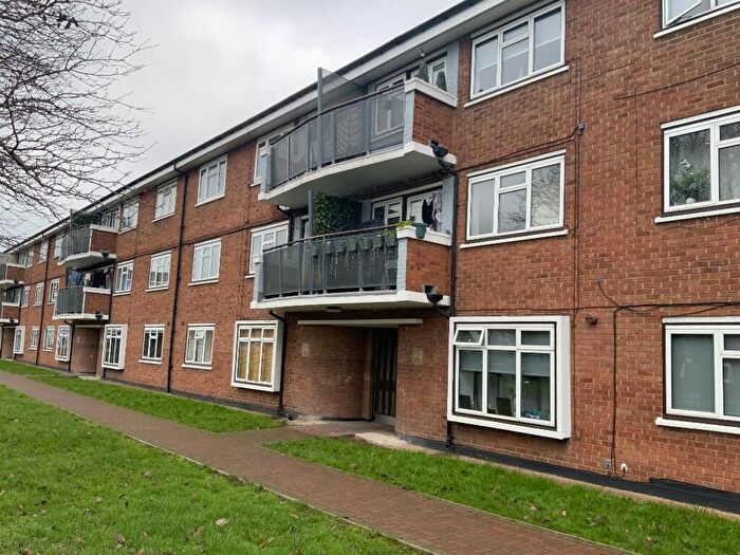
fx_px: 620
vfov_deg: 48.2
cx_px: 370
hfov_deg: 61.7
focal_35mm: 29
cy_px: 278
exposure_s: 1/327
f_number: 1.8
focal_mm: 3
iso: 16
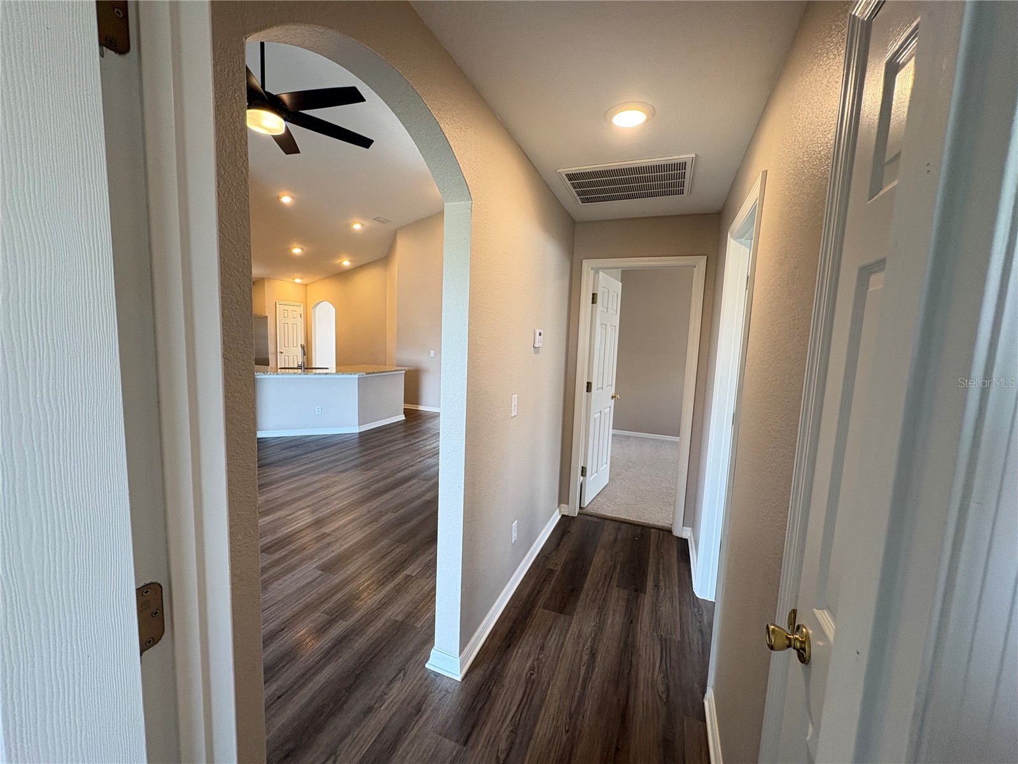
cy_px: 382
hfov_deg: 102.1
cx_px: 509
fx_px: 412
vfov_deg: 85.7
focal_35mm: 14
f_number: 2.2
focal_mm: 2.22
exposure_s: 1/60
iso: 200
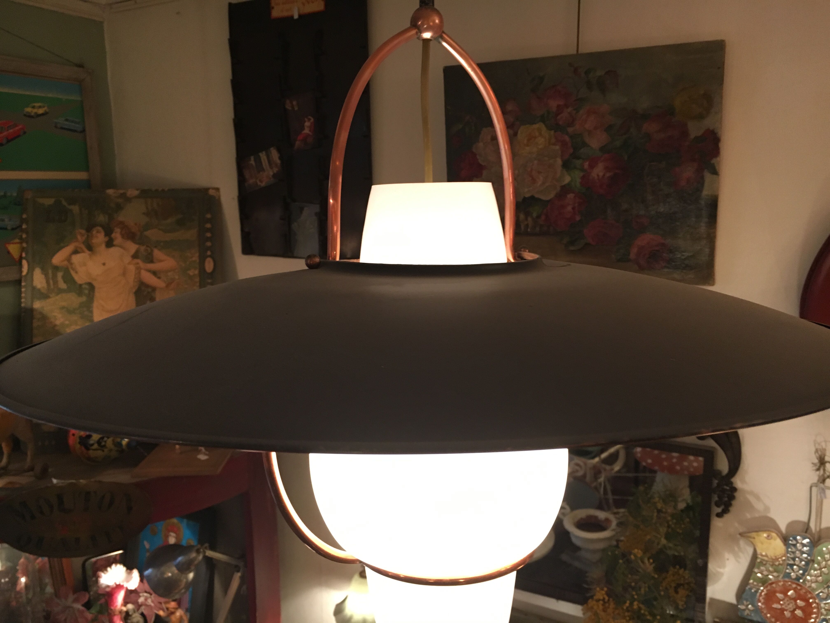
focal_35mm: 29
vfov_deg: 48.2
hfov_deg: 61.7
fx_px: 695
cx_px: 415
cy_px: 312
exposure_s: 1/33
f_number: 2.2
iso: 160
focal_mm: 4.15
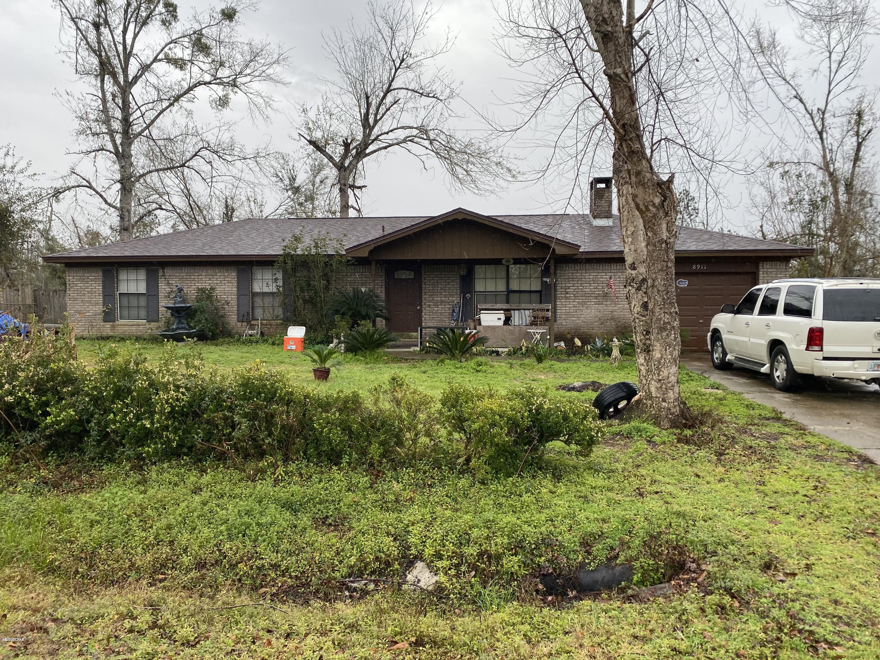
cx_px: 440
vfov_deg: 53.1
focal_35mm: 26
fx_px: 661
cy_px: 330
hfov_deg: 67.3
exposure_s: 1/498
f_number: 1.8
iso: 32
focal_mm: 4.25
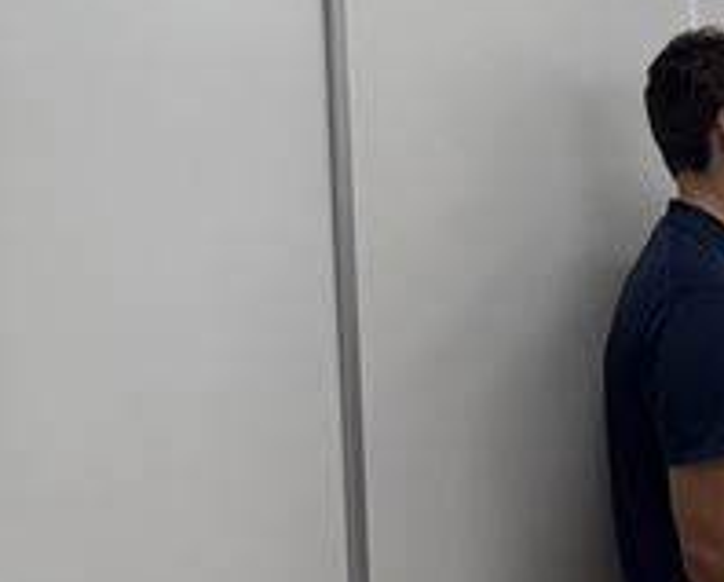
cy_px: 567
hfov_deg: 12.6
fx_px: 2597
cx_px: 1693
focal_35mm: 121
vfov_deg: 12.6
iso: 80
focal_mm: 6.76
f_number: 1.78
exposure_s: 1/120
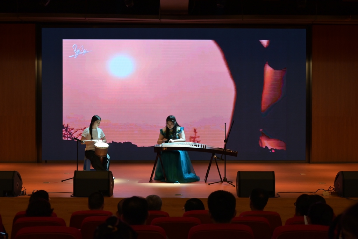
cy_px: 120
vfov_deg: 27.0
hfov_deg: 39.6
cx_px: 179
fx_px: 497
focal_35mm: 50
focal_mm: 50
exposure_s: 1/100
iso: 800
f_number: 5.6
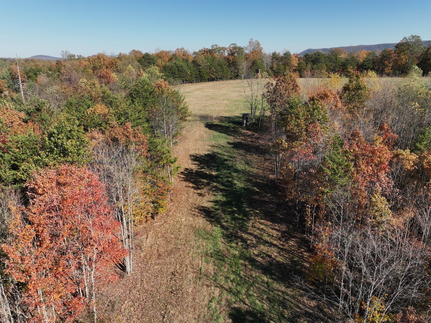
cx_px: 216
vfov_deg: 56.8
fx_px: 299
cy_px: 162
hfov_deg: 71.6
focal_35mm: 24
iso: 130
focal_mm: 12.29
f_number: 2.8
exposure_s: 1/1600
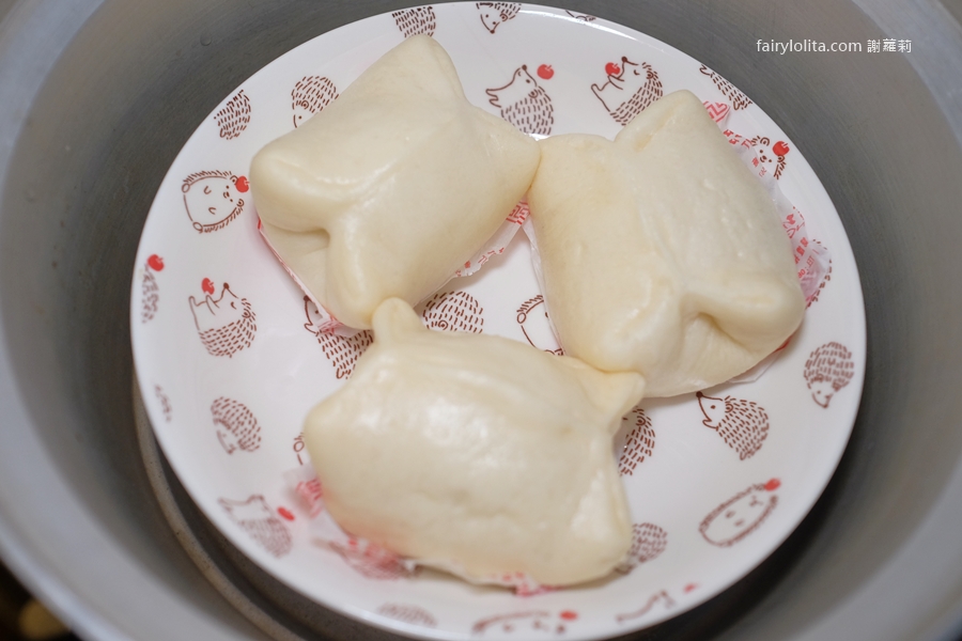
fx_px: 935
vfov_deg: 37.9
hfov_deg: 54.4
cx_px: 481
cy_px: 320
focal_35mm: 35
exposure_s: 1/210
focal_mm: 23
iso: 800
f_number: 2.8
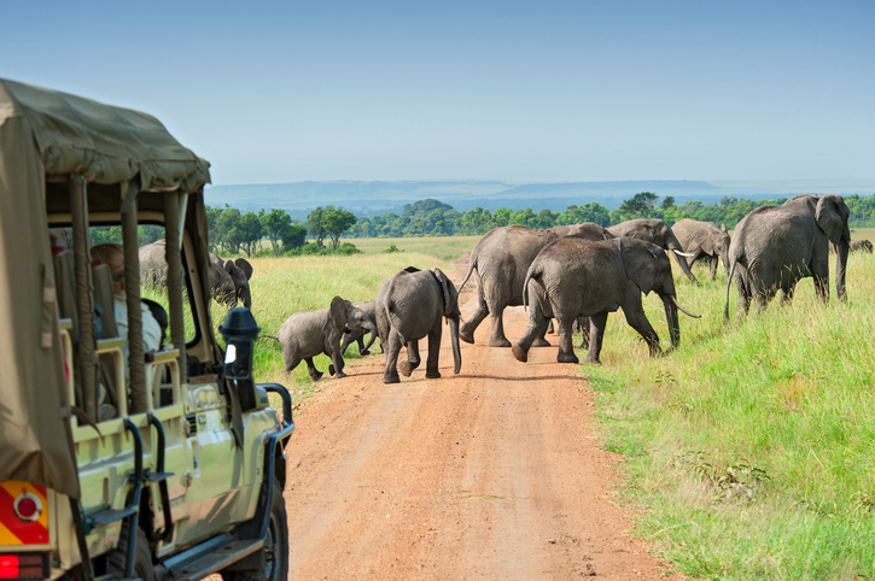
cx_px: 438
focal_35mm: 130
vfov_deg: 10.5
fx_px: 3157
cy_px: 290
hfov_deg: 15.8
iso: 320
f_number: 9
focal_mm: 130
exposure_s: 1/500
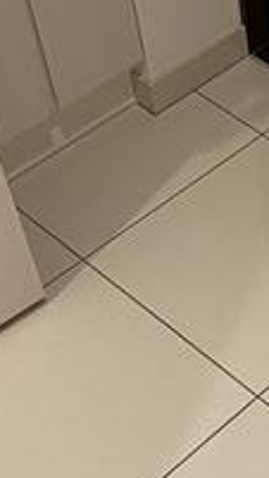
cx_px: 367
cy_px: 264
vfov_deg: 23.7
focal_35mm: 90
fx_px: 1142
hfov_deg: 12.9
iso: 125
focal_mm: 4.25
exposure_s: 1/50
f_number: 1.8
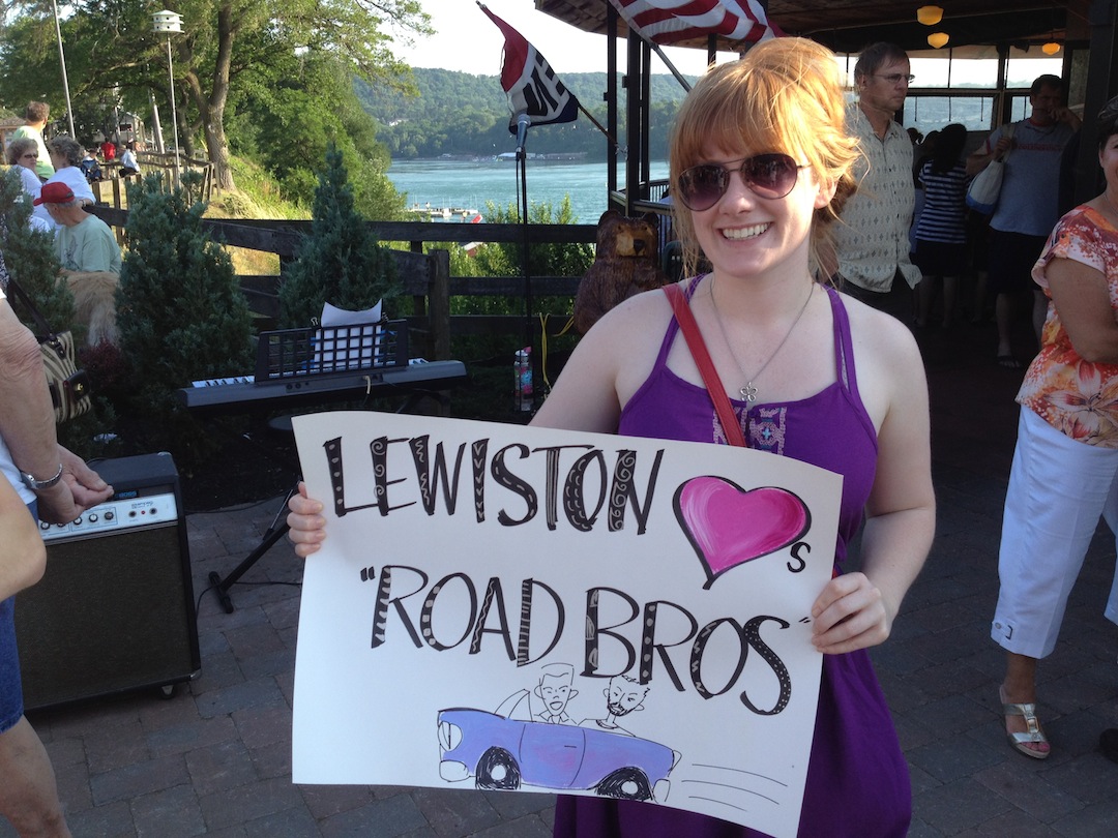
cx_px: 559
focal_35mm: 35
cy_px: 419
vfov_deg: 40.7
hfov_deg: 52.6
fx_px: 1130
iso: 64
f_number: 2.4
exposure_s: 1/431
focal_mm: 4.28
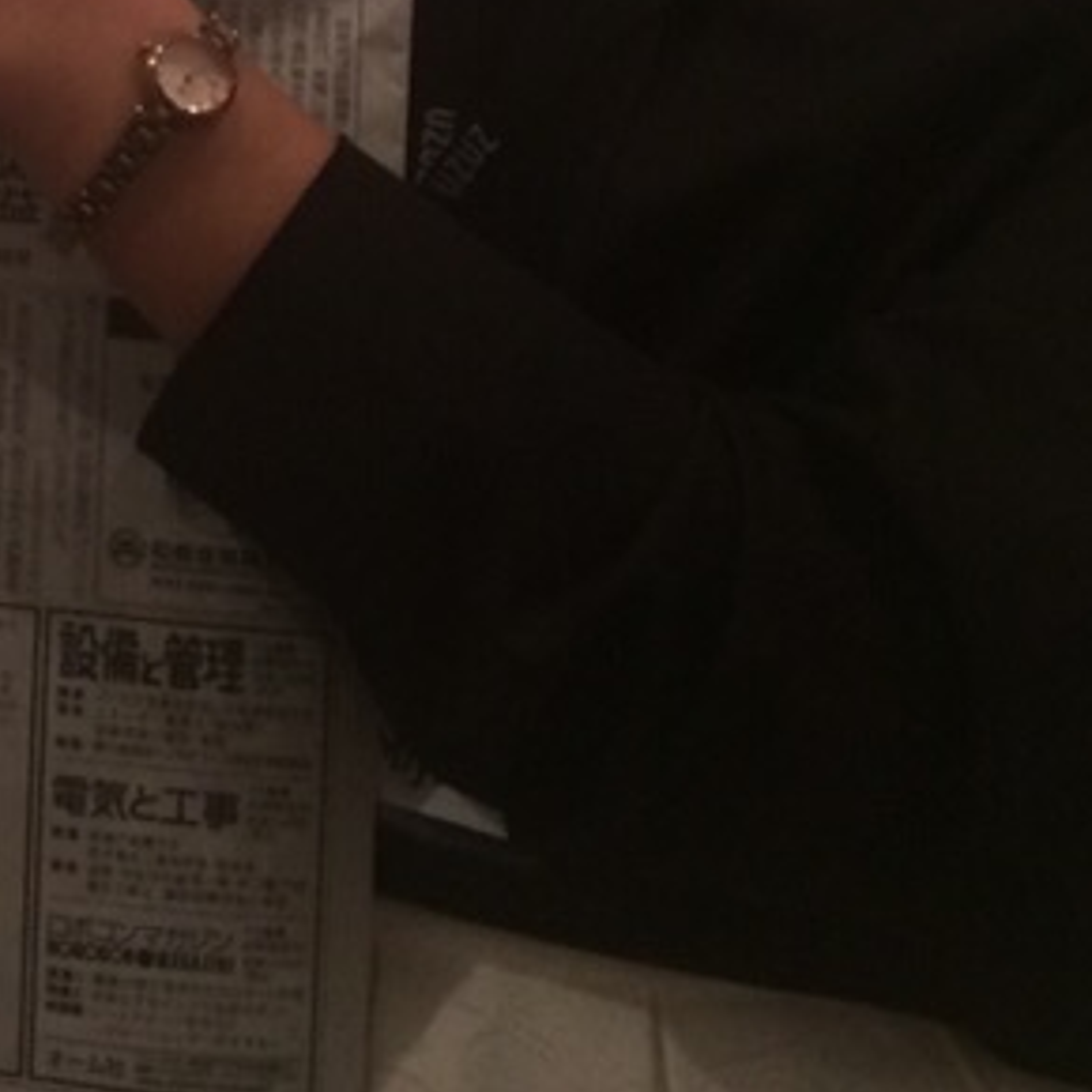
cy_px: -527
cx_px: -546
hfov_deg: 15.2
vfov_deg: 15.2
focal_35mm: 106
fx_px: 3783
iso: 160
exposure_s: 1/33
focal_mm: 4.15
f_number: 2.2
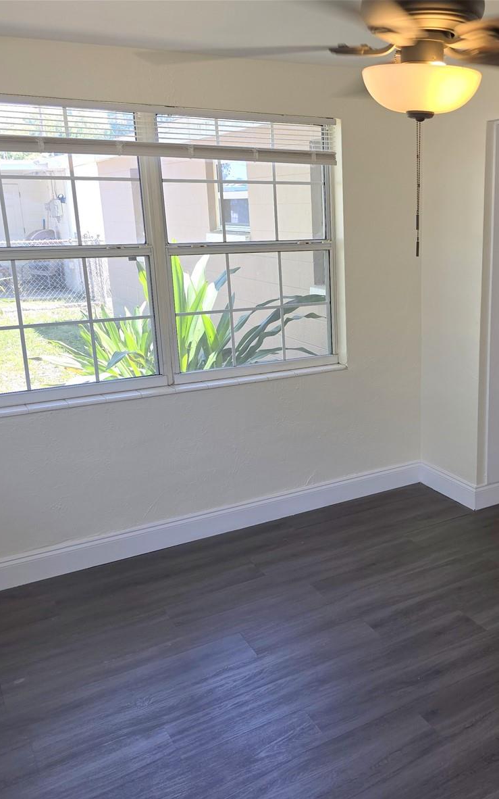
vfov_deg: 58.1
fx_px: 718
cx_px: 386
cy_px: 405
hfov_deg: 37.2
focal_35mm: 33
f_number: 1.7
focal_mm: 6.3
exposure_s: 1/60
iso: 20
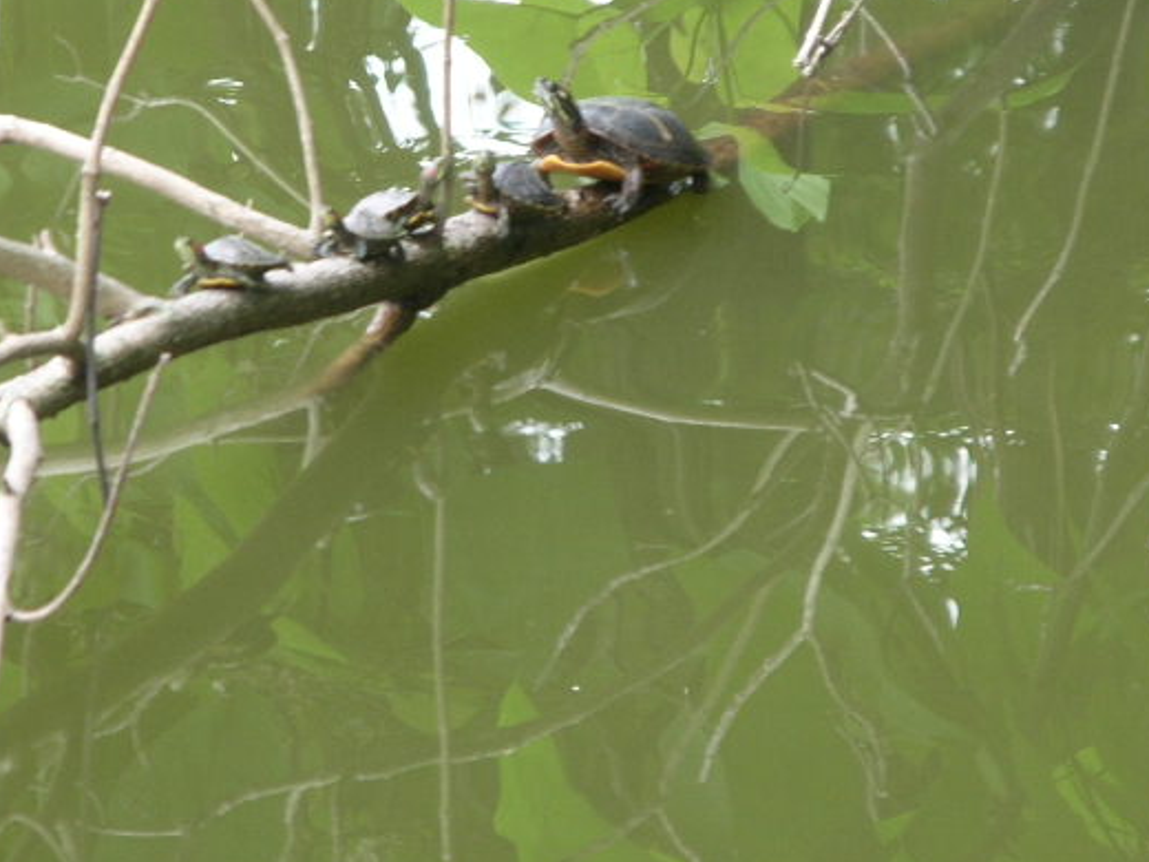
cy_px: 199
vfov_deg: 2.5
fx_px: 19816
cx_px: 402
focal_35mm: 597
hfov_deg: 3.3
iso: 54
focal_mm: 50
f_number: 4.4
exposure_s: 1/59
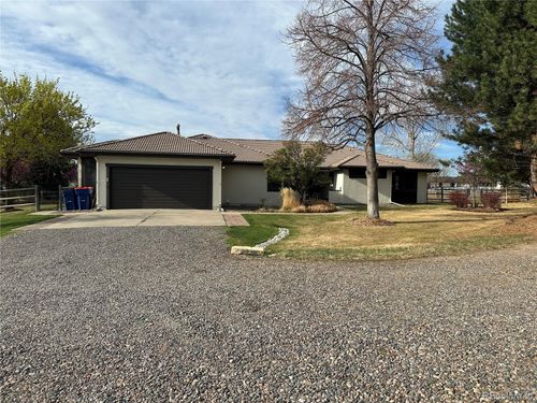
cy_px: 202
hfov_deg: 71.6
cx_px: 268
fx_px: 372
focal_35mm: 24
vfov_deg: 56.8
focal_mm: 6.86
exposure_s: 1/5000
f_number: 1.78
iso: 80
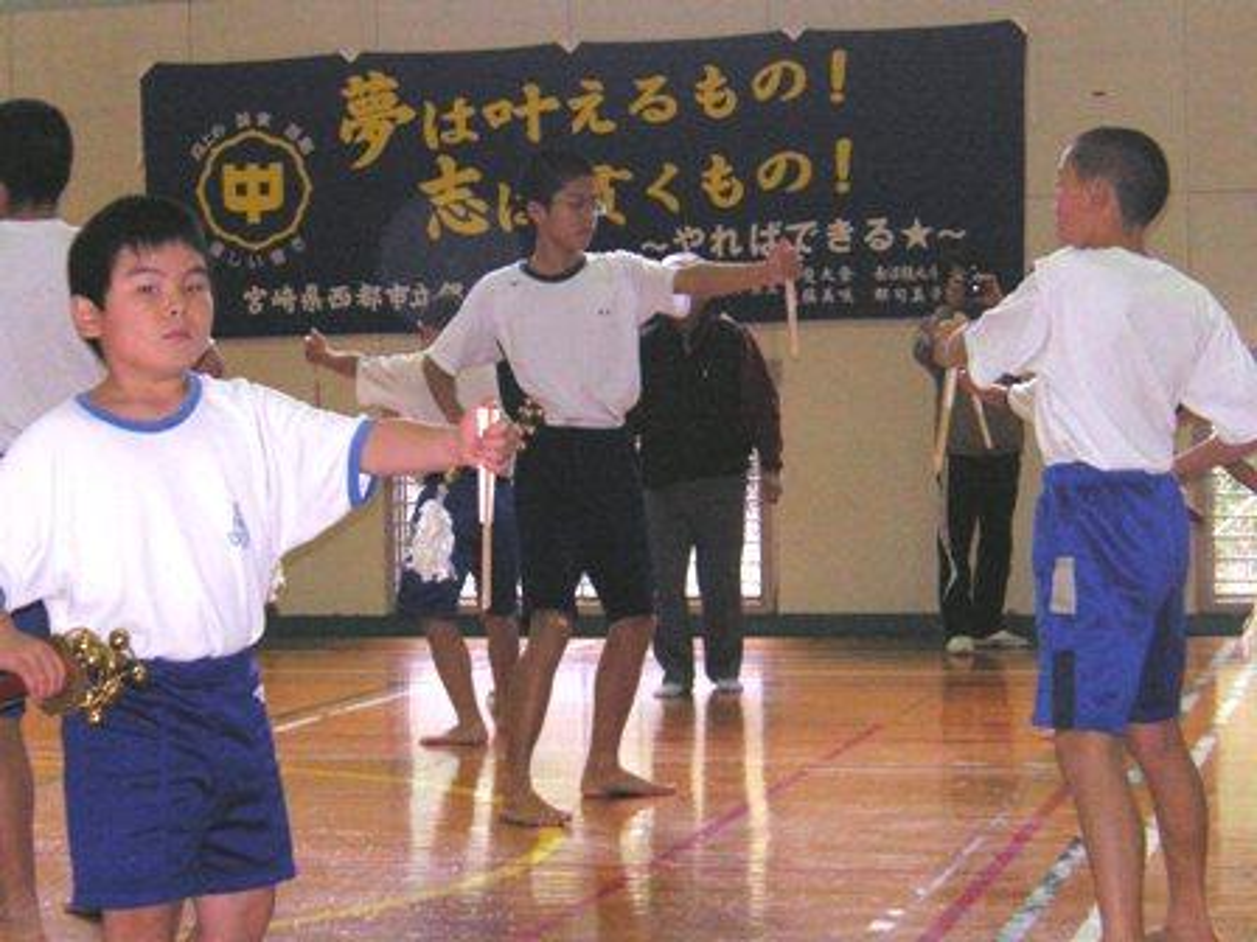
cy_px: 471
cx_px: 628
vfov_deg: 21.0
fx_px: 2542
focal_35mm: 70
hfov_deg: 27.8
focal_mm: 11.6
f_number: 4.2
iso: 160
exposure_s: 1/90
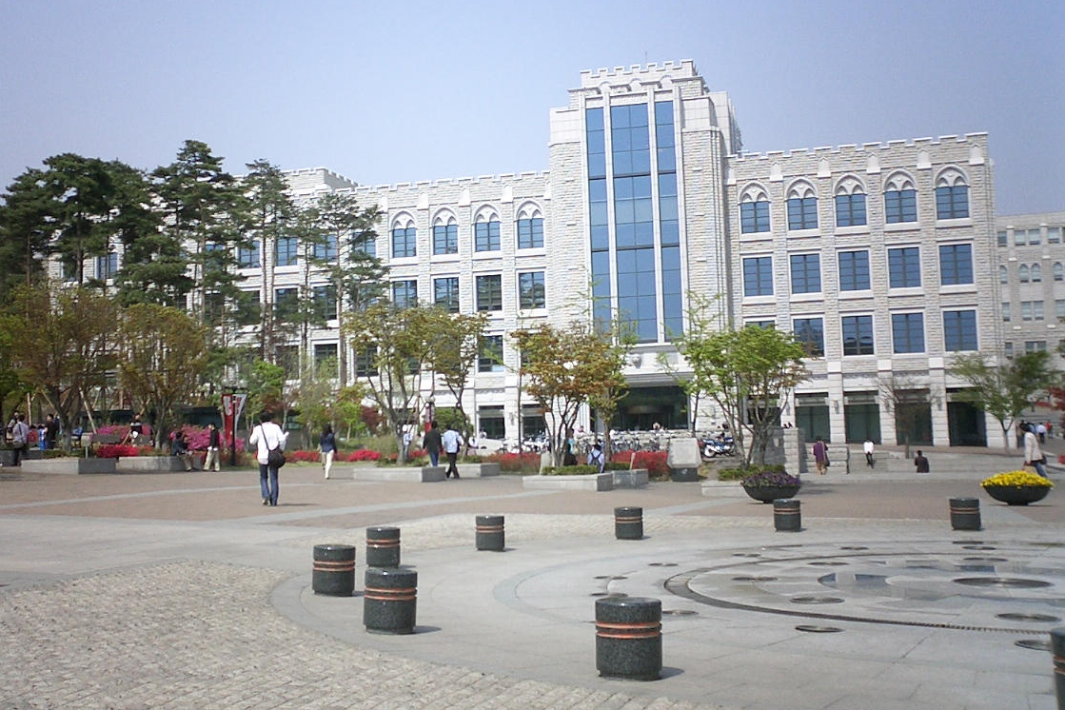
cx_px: 473
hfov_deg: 44.4
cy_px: 331
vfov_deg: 30.5
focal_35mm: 44
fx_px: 1302
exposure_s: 1/1000
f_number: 3.5
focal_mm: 5.6
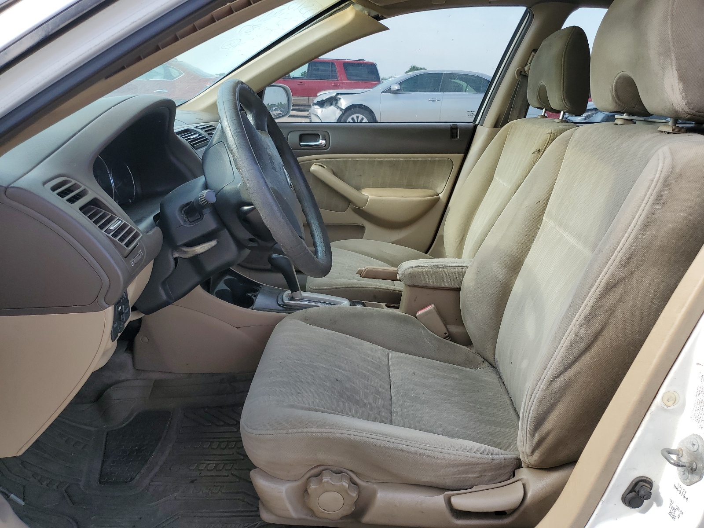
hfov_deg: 67.3
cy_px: 264
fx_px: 529
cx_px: 352
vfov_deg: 53.1
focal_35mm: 26
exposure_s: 1/667
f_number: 1.5
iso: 50
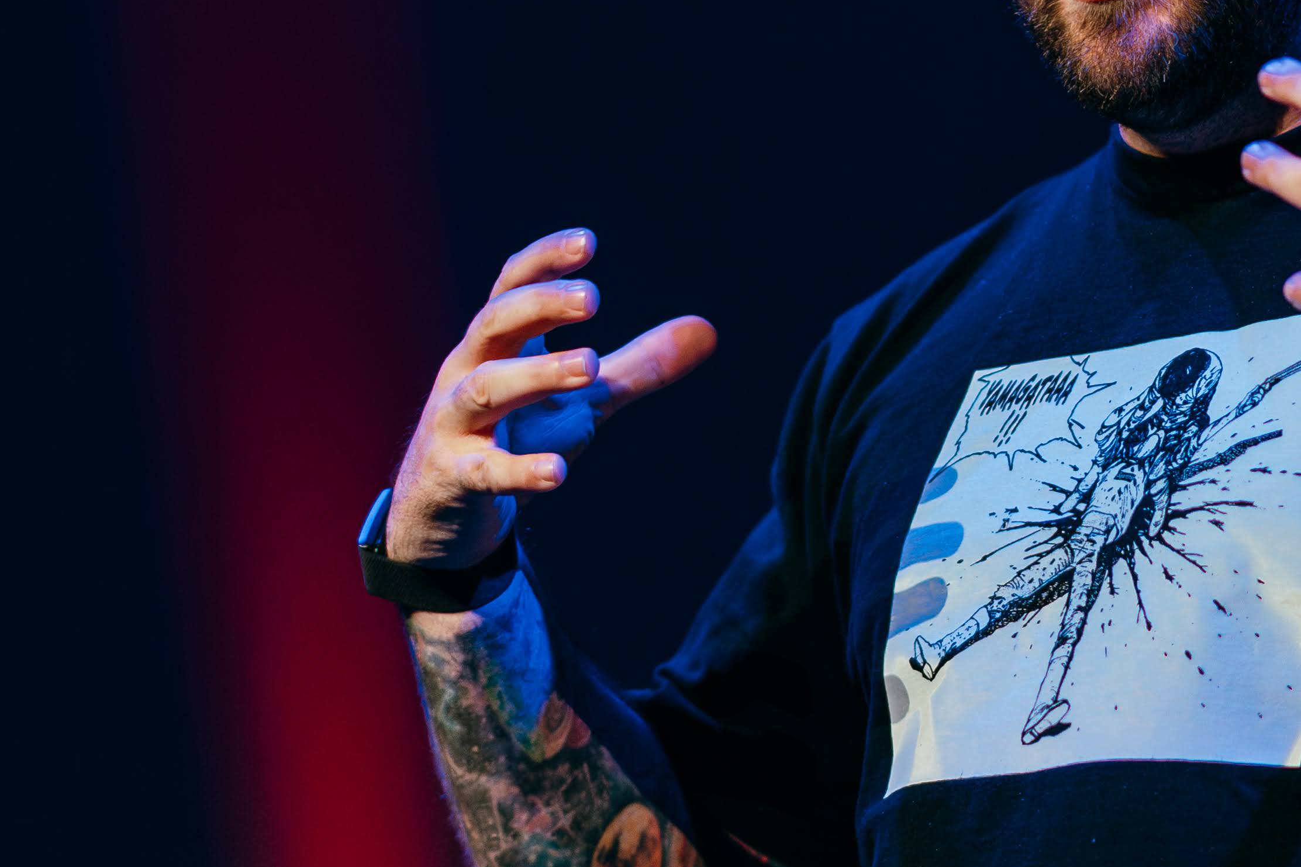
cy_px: 174
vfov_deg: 5.2
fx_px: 9503
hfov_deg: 7.8
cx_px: 899
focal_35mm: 263
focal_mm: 85
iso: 1250
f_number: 1.4
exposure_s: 1/800
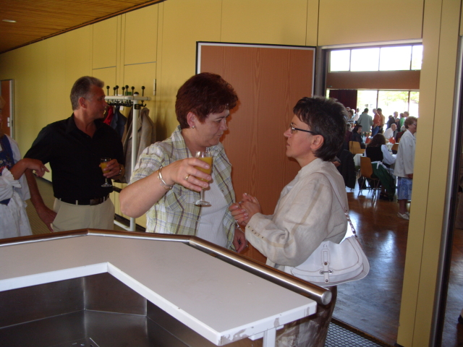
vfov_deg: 40.7
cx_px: 232
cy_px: 174
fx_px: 468
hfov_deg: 52.6
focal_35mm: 35
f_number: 2.8
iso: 100
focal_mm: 7.8
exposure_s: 1/45
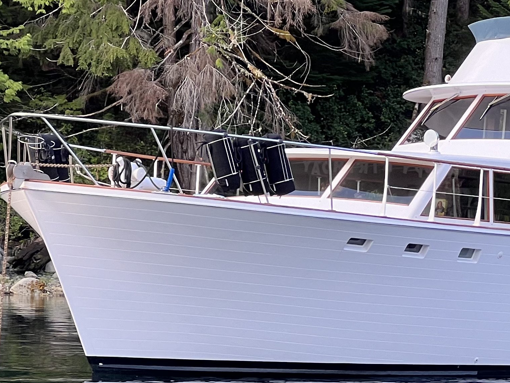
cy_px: 277
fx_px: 2991
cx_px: 531
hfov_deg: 9.7
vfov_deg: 7.3
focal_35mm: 203
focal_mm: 9
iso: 32
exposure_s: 1/99
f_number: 2.8
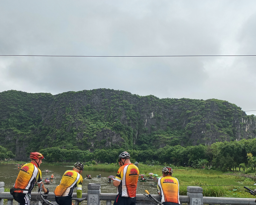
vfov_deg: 41.7
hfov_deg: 51.4
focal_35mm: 35
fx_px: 265
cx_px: 110
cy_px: 136
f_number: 1.8
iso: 25
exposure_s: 1/108
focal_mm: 4.6
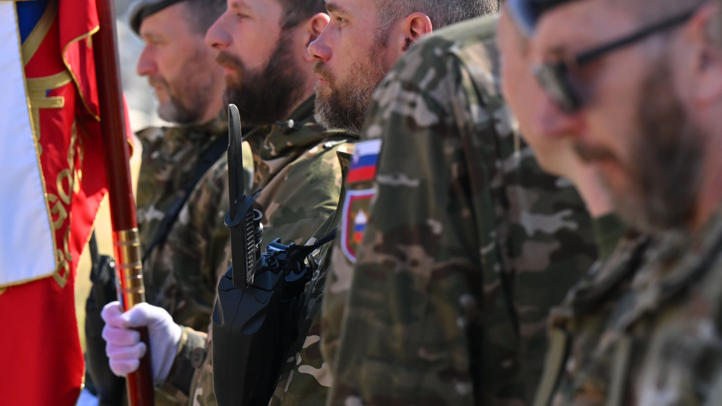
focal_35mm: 312
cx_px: 421
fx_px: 5973
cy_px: 122
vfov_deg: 3.9
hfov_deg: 6.9
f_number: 8
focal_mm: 200
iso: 1000
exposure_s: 1/800
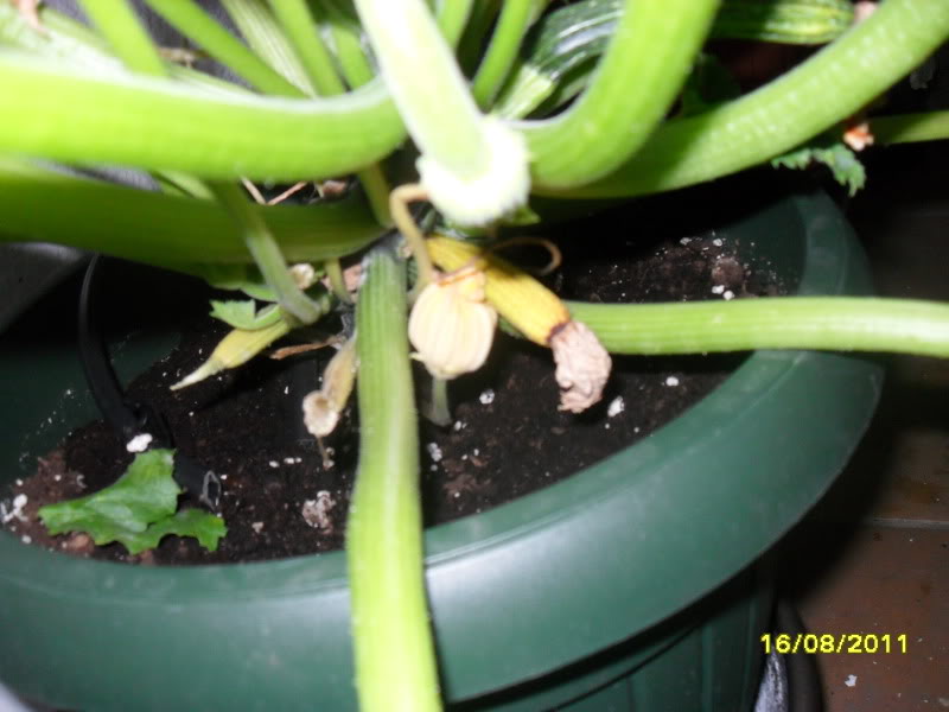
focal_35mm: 35
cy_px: 356
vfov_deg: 40.7
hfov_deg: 52.6
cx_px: 474
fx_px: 960
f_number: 2.8
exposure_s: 1/45
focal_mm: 6.2
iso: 200
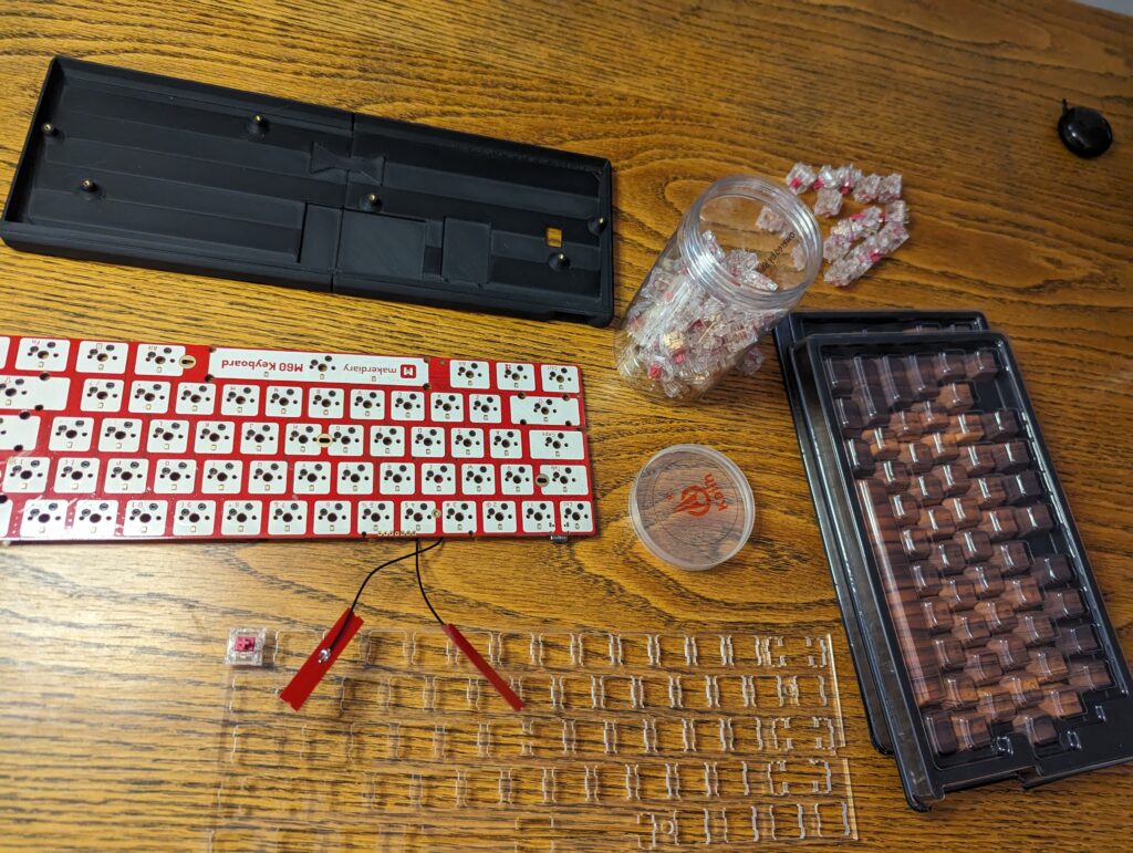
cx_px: 566
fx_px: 787
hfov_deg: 71.5
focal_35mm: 24
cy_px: 426
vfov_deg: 56.9
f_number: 1.85
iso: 781
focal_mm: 6.81
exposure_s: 1/136
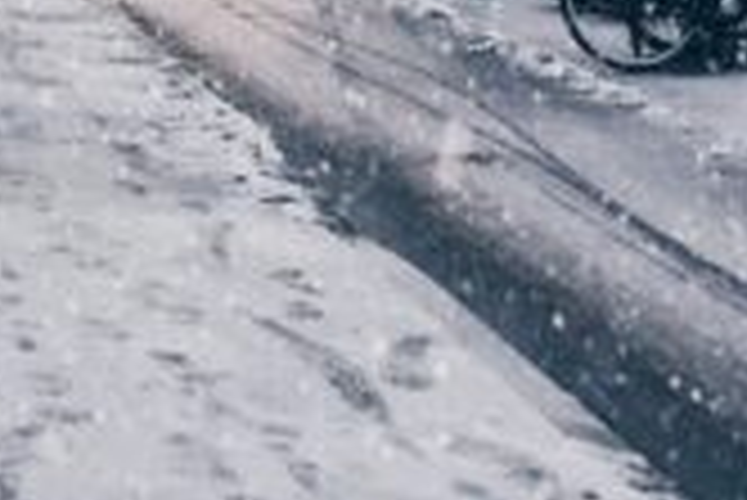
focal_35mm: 162
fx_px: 3364
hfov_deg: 12.5
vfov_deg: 8.3
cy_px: -324
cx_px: 36
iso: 1250
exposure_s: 1/160
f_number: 4.5
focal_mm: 35
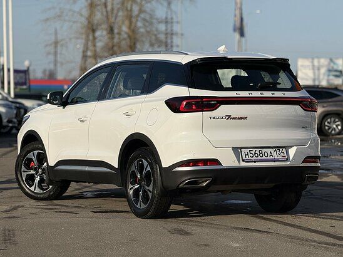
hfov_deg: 16.4
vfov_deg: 12.3
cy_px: 128
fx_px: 1188
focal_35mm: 120
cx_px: 172
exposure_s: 1/3344
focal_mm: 15.66
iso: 50
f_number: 2.8
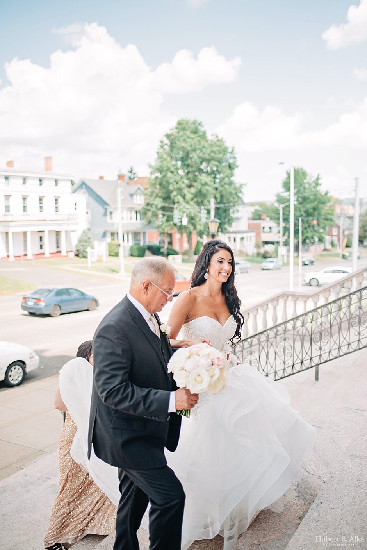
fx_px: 535
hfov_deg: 37.9
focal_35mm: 35
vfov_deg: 54.4
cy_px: 275
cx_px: 184
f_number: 1.8
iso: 400
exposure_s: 1/6400
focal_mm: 35
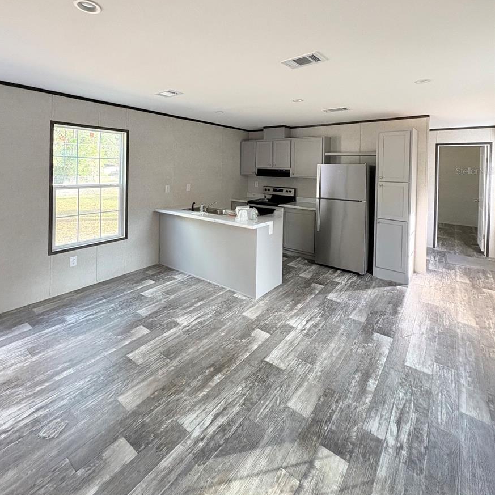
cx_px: 241
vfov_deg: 81.5
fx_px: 275
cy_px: 171
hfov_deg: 84.0
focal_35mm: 17
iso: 250
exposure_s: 1/80
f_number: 2.2
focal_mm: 2.22
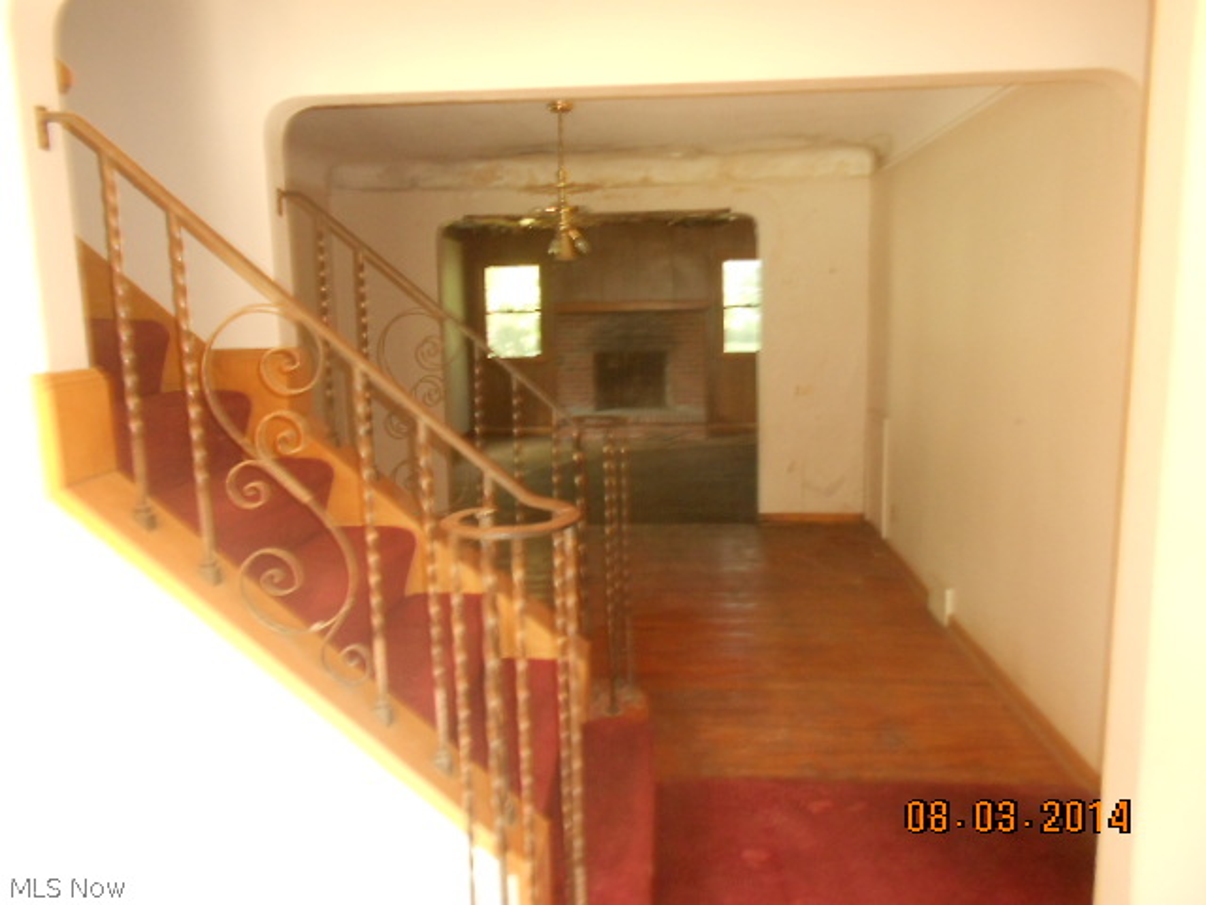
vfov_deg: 53.1
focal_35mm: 26
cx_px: 603
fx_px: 906
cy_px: 452
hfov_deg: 67.3
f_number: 3.2
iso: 320
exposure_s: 1/25
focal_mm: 4.6
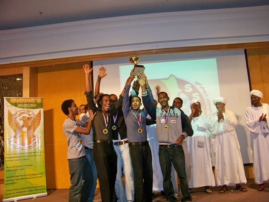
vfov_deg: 42.9
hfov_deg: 55.4
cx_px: 134
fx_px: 256
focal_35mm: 33
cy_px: 101
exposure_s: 1/30
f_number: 2.8
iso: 200
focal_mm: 5.85
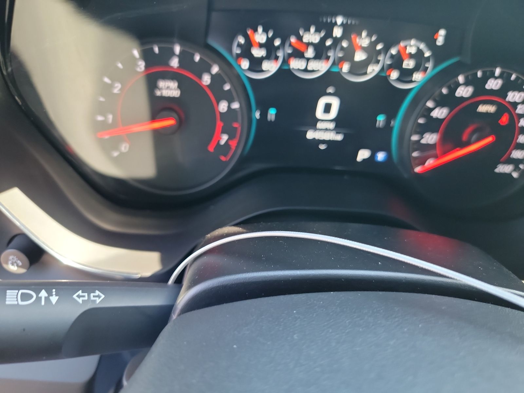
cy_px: 196
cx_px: 262
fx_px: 363
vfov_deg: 56.8
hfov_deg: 71.6
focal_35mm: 24
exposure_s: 1/59
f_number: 1.8
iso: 489
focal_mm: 6.7
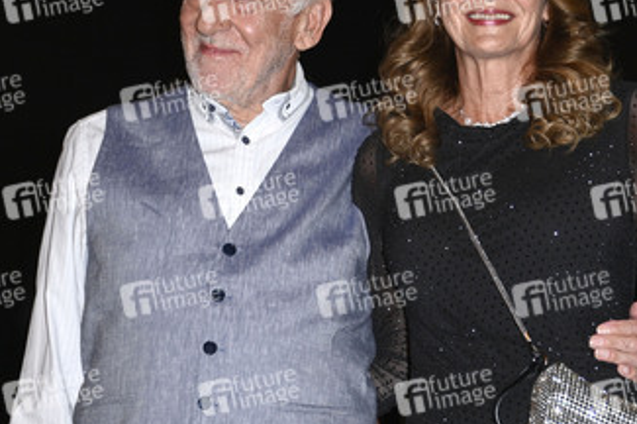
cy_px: 147
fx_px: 2846
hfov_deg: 12.8
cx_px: 393
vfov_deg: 8.5
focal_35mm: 161
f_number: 5.6
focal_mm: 116
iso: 1000
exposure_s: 1/200
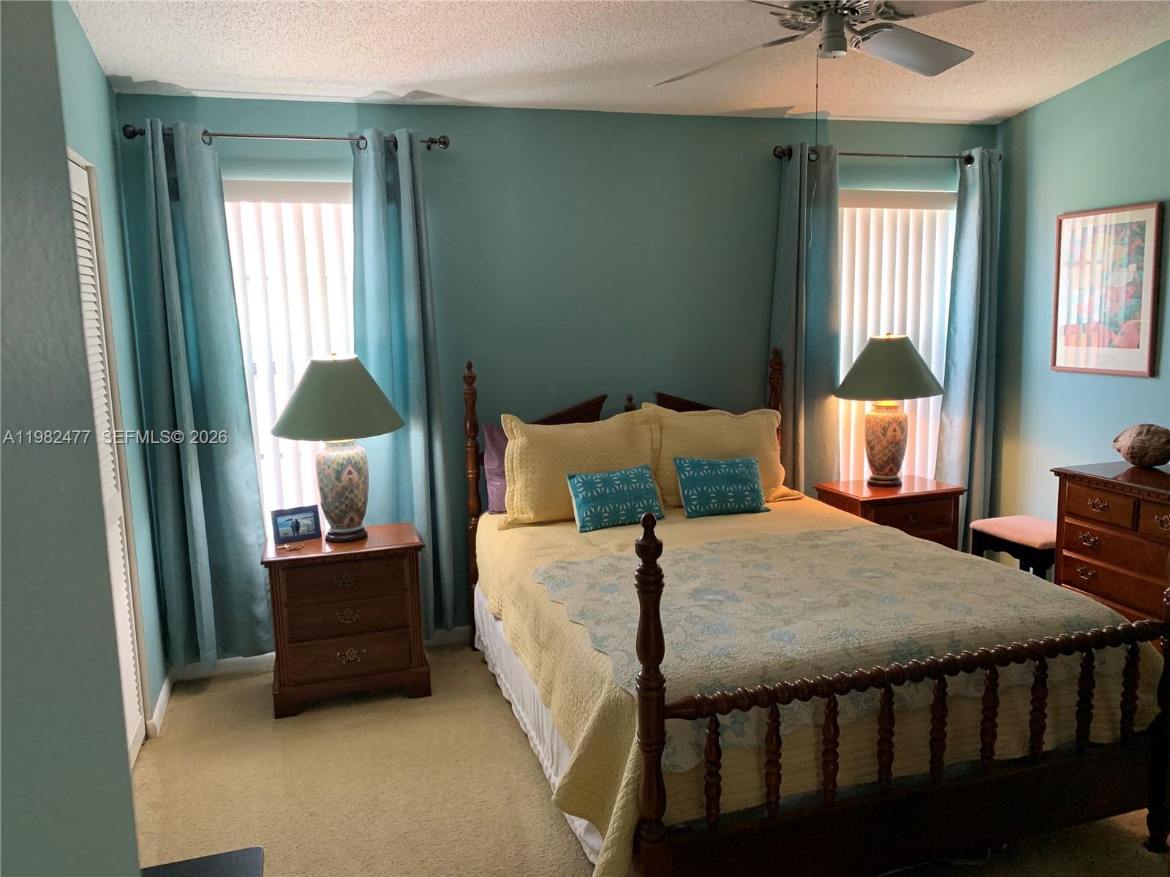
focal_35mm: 26
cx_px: 585
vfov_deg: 53.1
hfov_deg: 67.3
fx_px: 879
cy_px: 438
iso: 250
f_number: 1.8
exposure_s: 1/60
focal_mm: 4.25
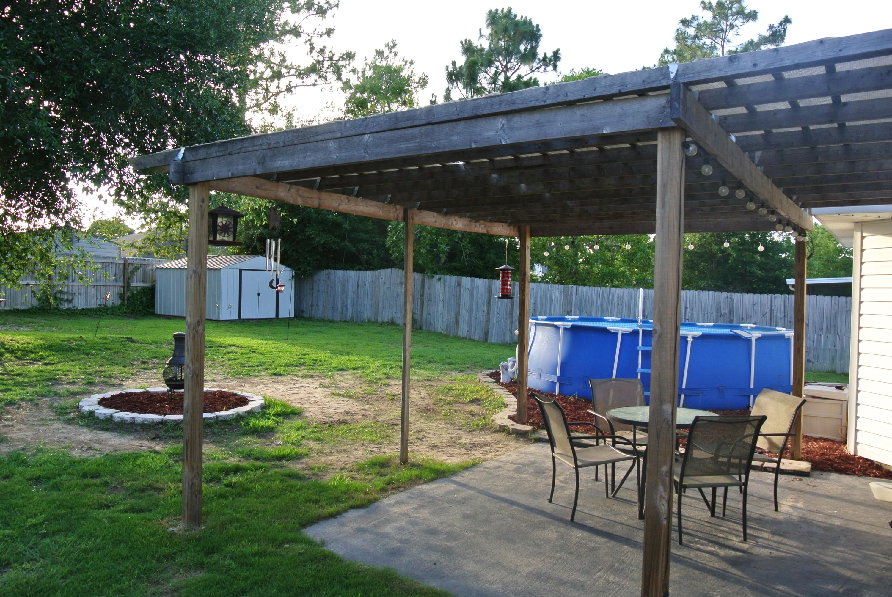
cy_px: 298
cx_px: 446
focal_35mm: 27
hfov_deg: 67.3
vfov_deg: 48.0
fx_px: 670
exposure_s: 1/60
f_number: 6.3
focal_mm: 10
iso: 400
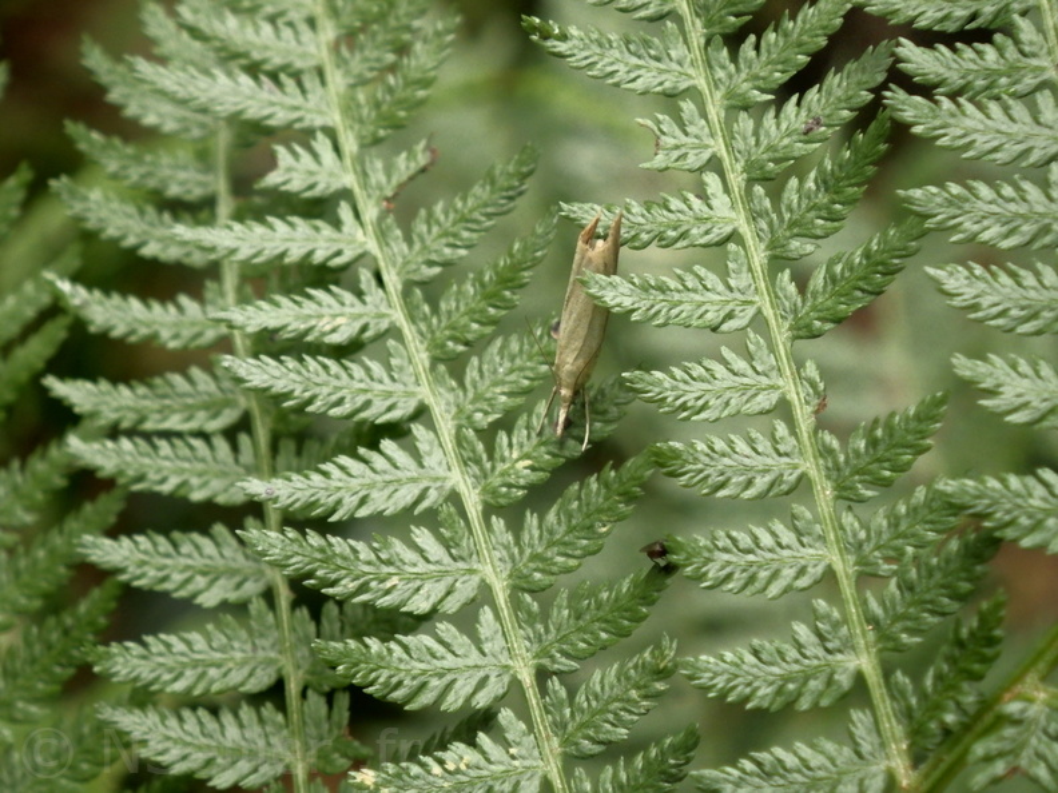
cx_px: 529
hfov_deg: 14.1
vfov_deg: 10.6
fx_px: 4279
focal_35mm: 140
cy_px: 396
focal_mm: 25
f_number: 5.5
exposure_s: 1/125
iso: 640
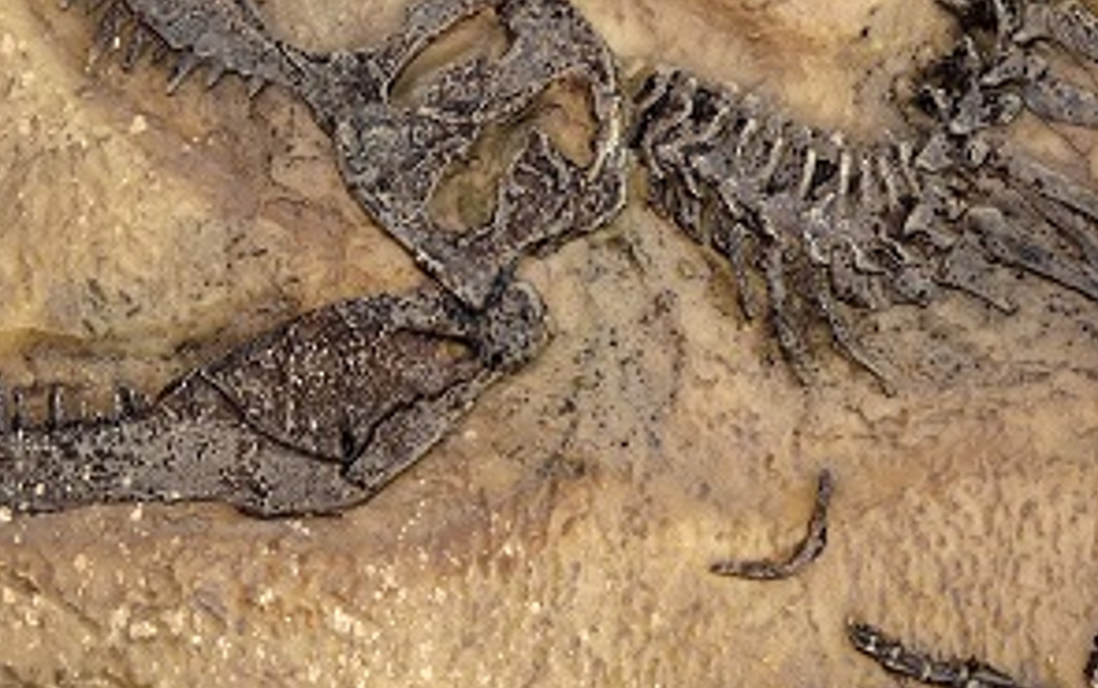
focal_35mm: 236
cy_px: 208
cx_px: 607
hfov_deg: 8.9
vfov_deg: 5.6
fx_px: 7069
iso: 80
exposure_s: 1/13
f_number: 9
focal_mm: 55.6
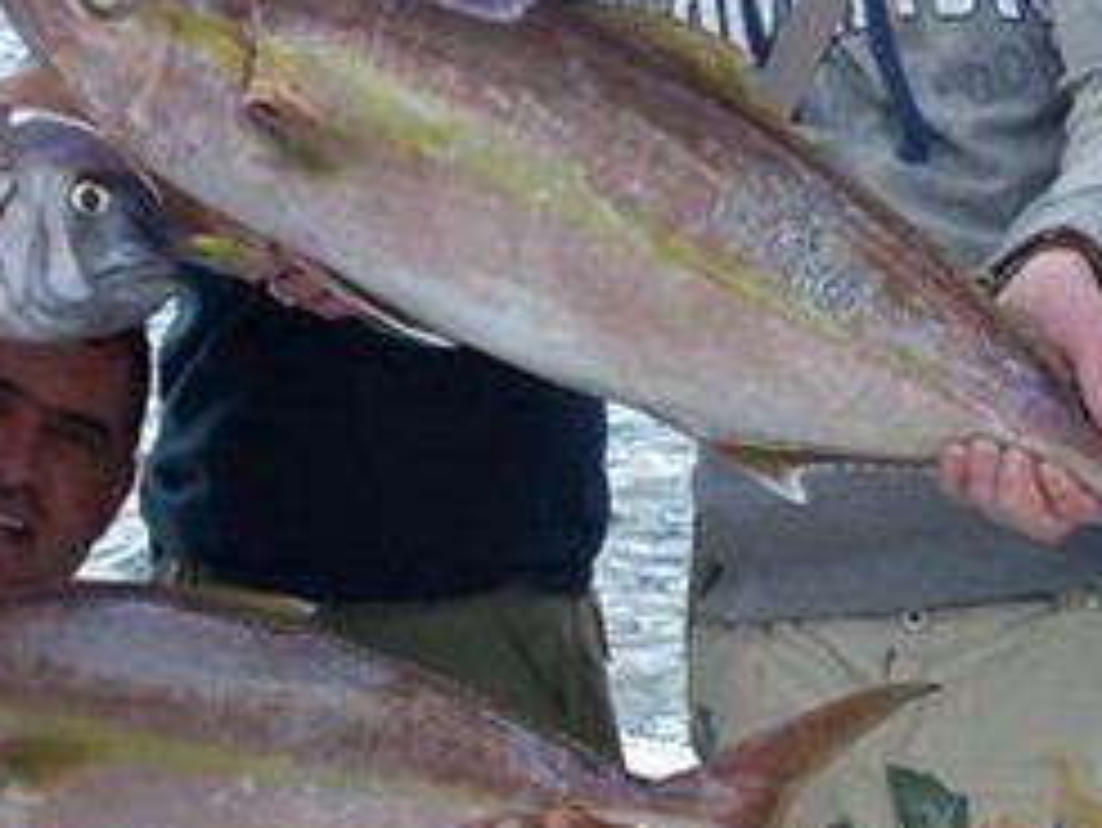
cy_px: 338
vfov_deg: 15.6
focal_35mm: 95
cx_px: 900
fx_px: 3026
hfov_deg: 20.4
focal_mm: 6.2
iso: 64
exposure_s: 1/261
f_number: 2.8
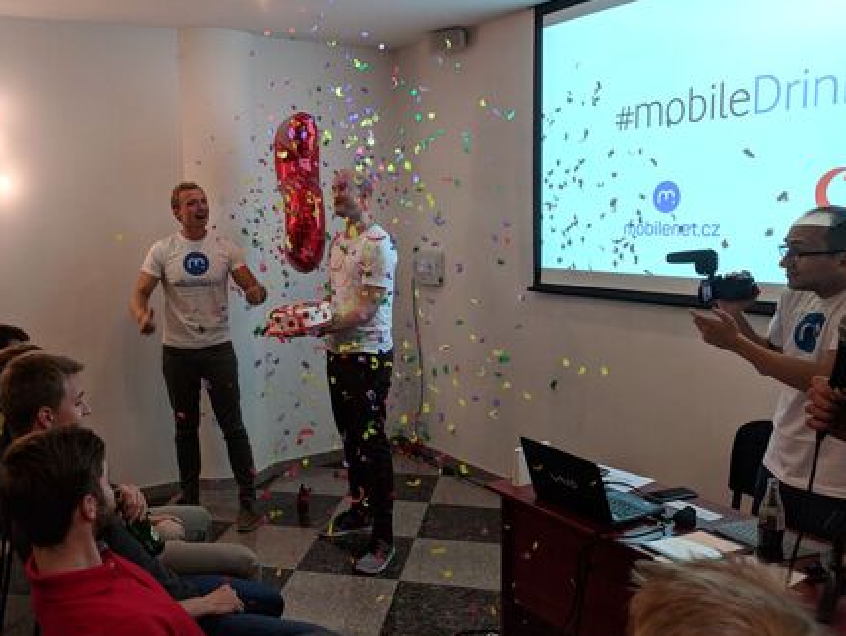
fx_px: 807
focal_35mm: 33
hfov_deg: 54.8
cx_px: 329
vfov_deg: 43.0
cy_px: 305
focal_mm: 4.67
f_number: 2
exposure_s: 1/100
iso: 229
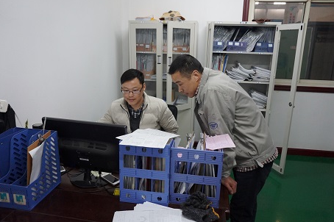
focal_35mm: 26
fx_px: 241
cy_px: 105
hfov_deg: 69.4
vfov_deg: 49.5
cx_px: 174
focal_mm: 16
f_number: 4
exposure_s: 1/60
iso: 1600
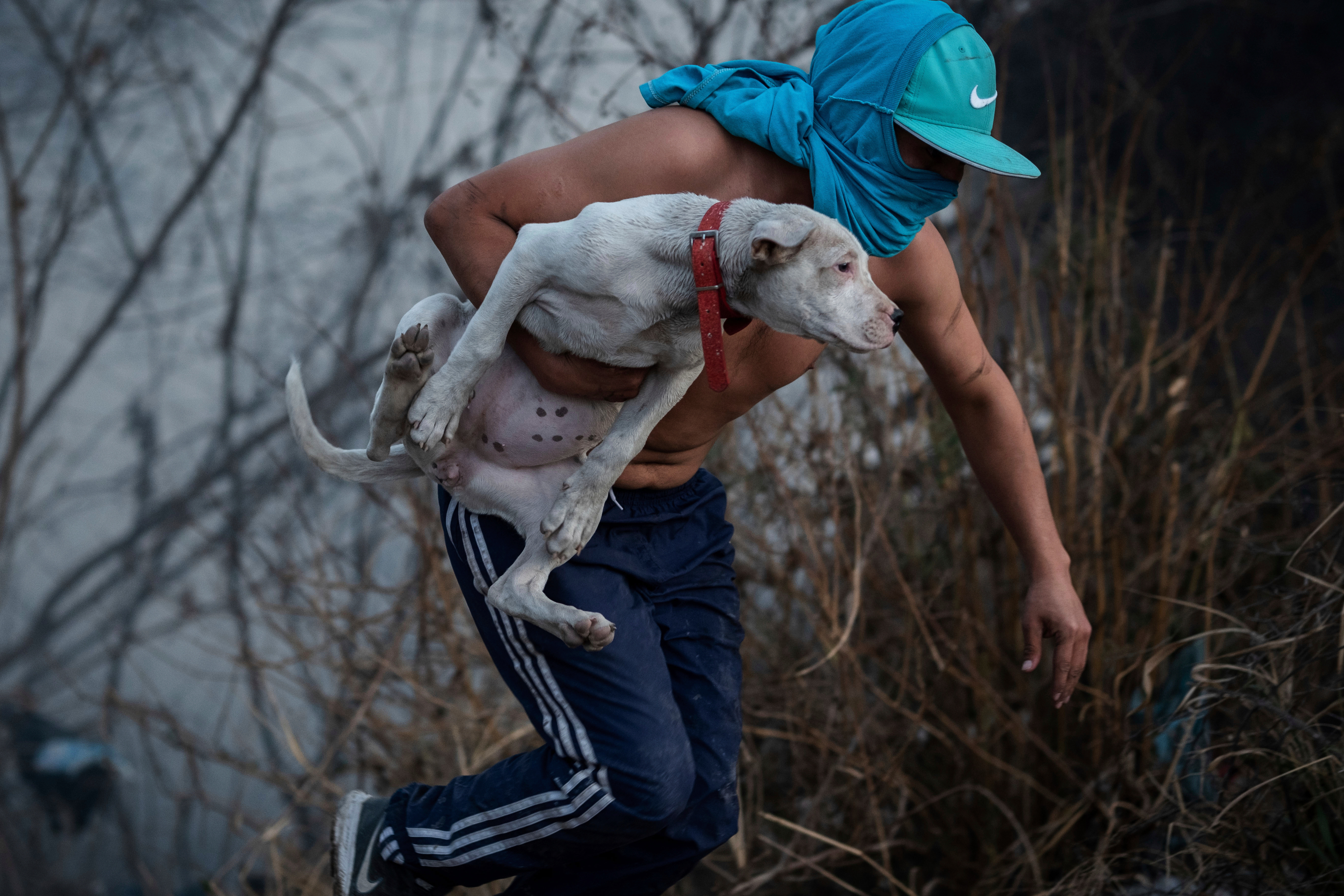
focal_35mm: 119
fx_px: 4442
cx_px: 581
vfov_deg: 11.5
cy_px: 457
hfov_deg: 17.2
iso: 200
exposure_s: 1/500
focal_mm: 56
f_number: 1.8
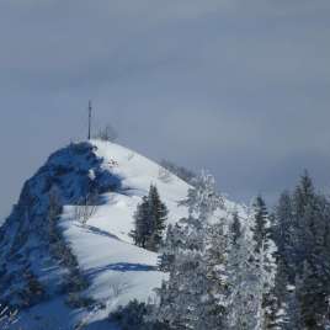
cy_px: 165
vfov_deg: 2.6
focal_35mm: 675
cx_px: 113
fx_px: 7280
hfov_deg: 2.6
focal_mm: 101.7
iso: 80
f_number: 6.3
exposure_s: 1/1000
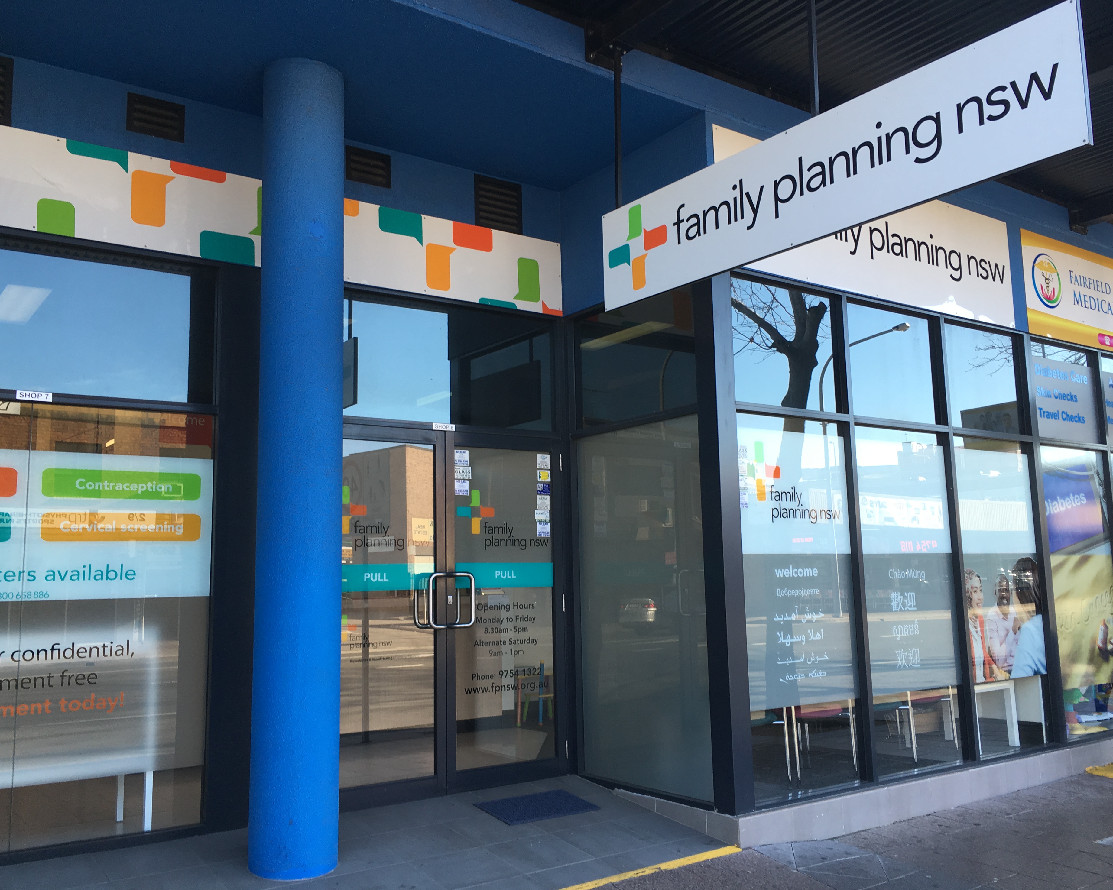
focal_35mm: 31
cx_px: 558
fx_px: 1021
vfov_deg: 47.1
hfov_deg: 57.2
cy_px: 442
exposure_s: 1/100
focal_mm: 4.15
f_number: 2.2
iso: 25
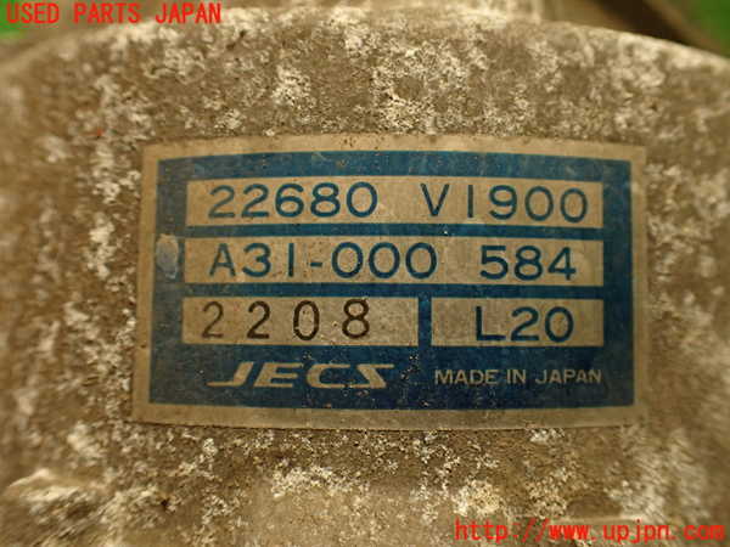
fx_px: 675
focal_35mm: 32
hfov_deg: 56.8
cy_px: 274
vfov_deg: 44.2
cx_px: 365
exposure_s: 1/30
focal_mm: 5.79
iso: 400
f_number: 2.4
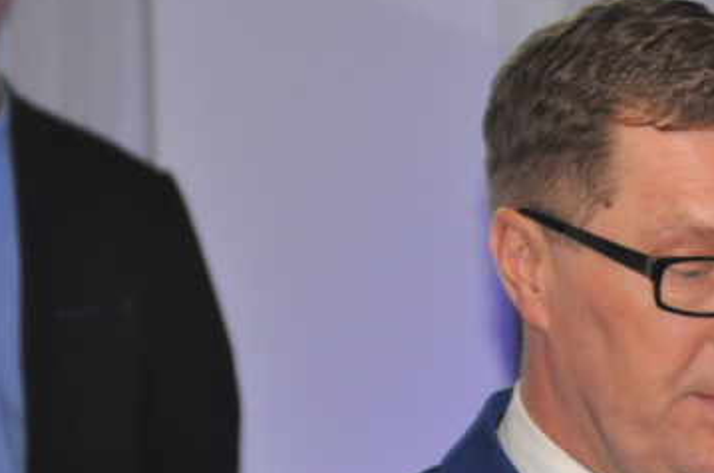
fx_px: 8652
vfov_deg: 3.1
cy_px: 584
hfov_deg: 4.7
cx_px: 784
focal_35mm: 437
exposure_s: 1/100
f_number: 5.6
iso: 800
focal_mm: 102
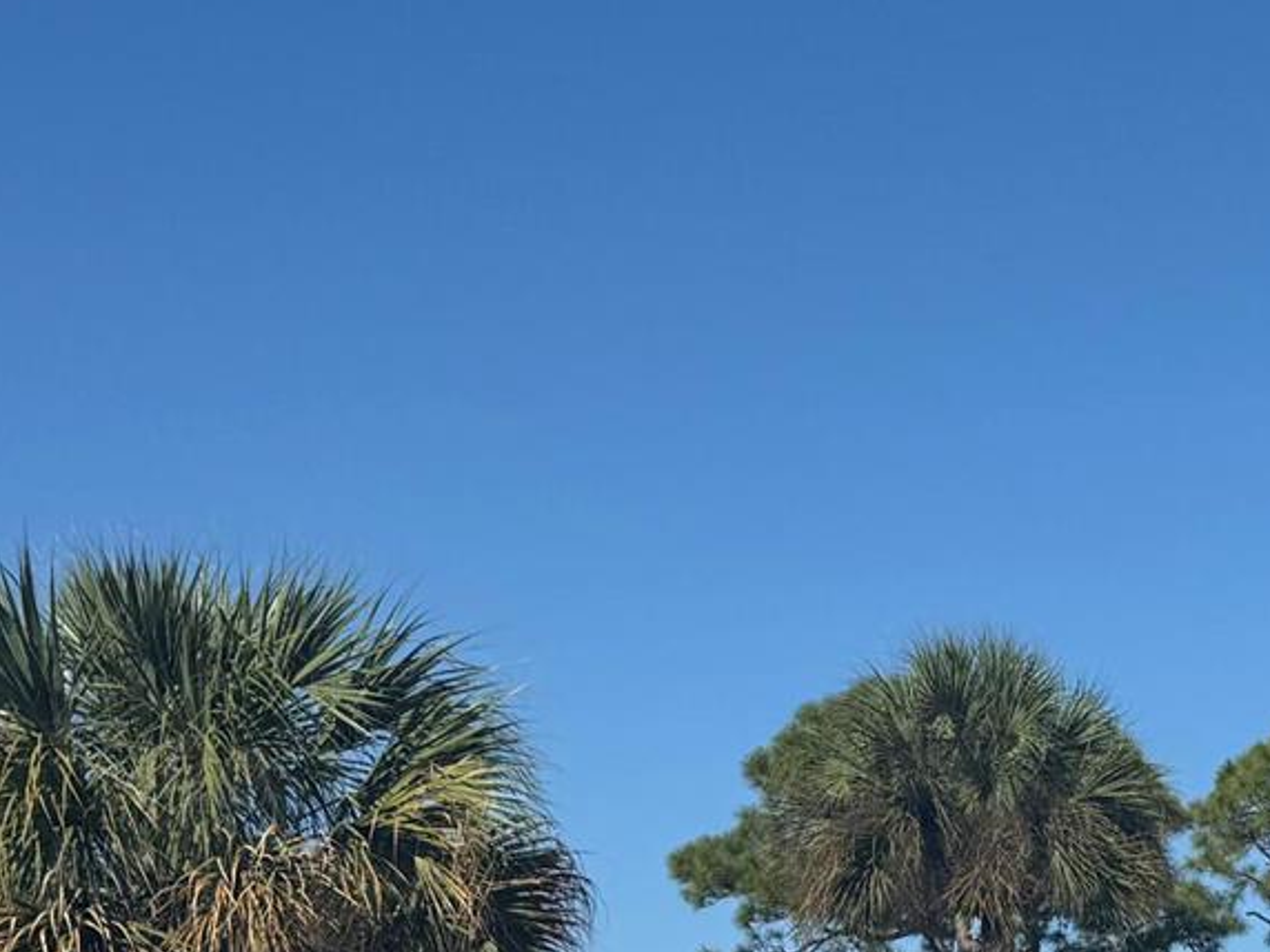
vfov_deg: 16.4
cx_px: 1583
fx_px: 3155
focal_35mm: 86
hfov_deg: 21.0
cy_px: 1172
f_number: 1.78
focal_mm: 6.76
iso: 80
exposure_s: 1/7353
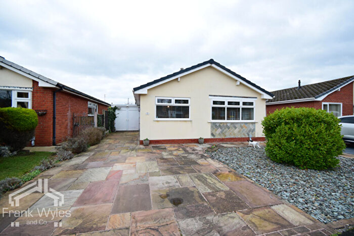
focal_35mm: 15
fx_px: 148
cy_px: 118
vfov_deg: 77.4
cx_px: 177
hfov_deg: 100.4
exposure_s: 1/320
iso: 1250
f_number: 9
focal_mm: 10
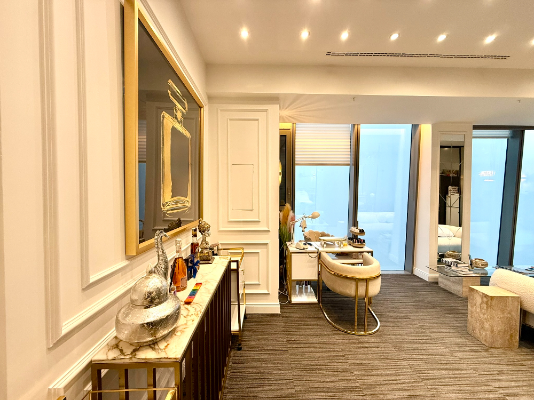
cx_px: 267
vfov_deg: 85.7
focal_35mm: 14
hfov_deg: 102.1
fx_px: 216
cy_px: 200
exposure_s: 1/99
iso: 100
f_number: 2.2
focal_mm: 2.22
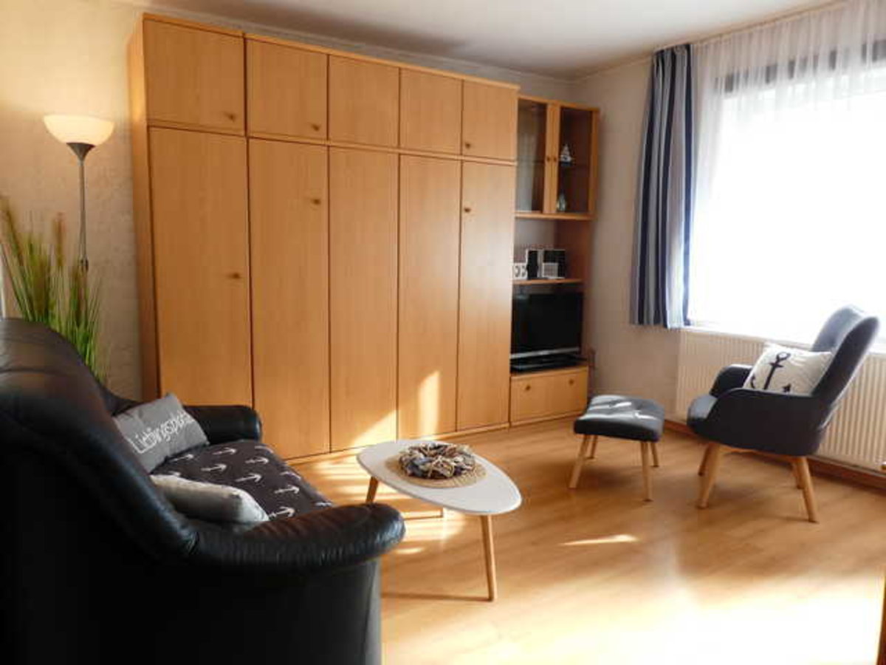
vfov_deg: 56.8
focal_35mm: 24
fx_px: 614
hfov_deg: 71.6
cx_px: 443
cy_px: 332
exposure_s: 1/60
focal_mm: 4.3
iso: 160
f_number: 3.5
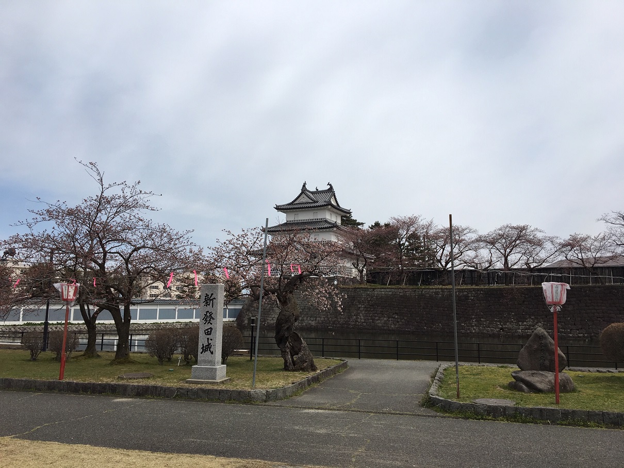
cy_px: 234
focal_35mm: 29
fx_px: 523
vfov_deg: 48.2
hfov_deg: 61.6
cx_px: 312
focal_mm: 4.15
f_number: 2.2
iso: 25
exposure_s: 1/2331
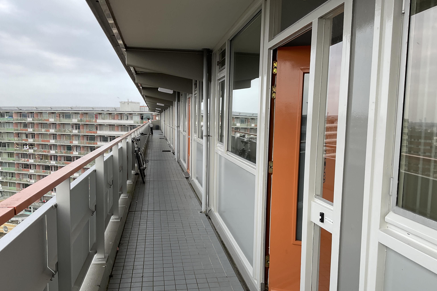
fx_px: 376
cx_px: 216
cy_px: 158
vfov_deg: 42.3
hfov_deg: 60.3
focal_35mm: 31
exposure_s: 1/205
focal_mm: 3
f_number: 1.8
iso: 16
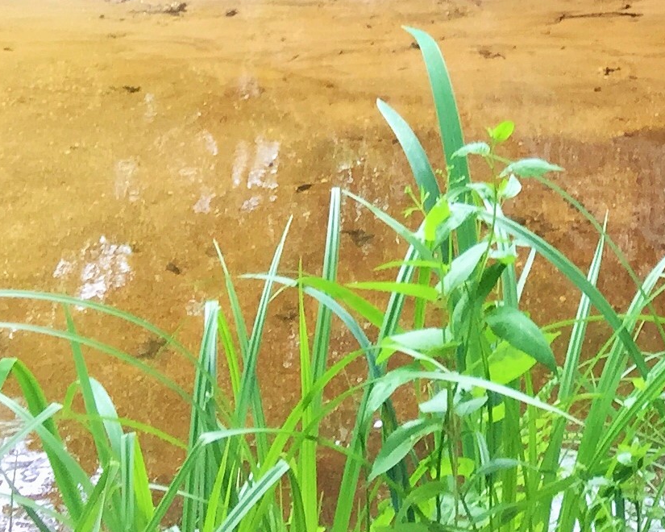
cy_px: -419
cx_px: 1028
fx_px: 2204
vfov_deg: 12.6
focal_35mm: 112
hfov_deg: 15.7
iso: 50
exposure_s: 1/100
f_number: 2.2
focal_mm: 4.15
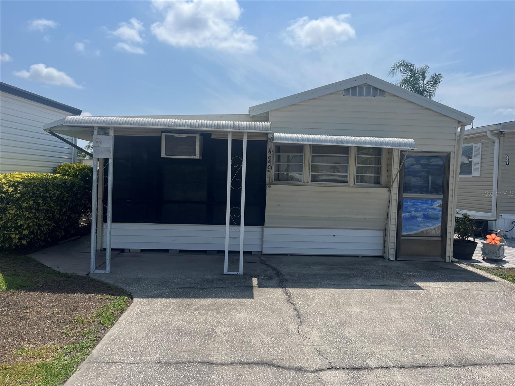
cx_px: 258
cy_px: 193
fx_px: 387
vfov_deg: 53.1
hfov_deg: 67.3
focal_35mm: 26
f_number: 1.6
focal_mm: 5.1
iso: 50
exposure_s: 1/5848
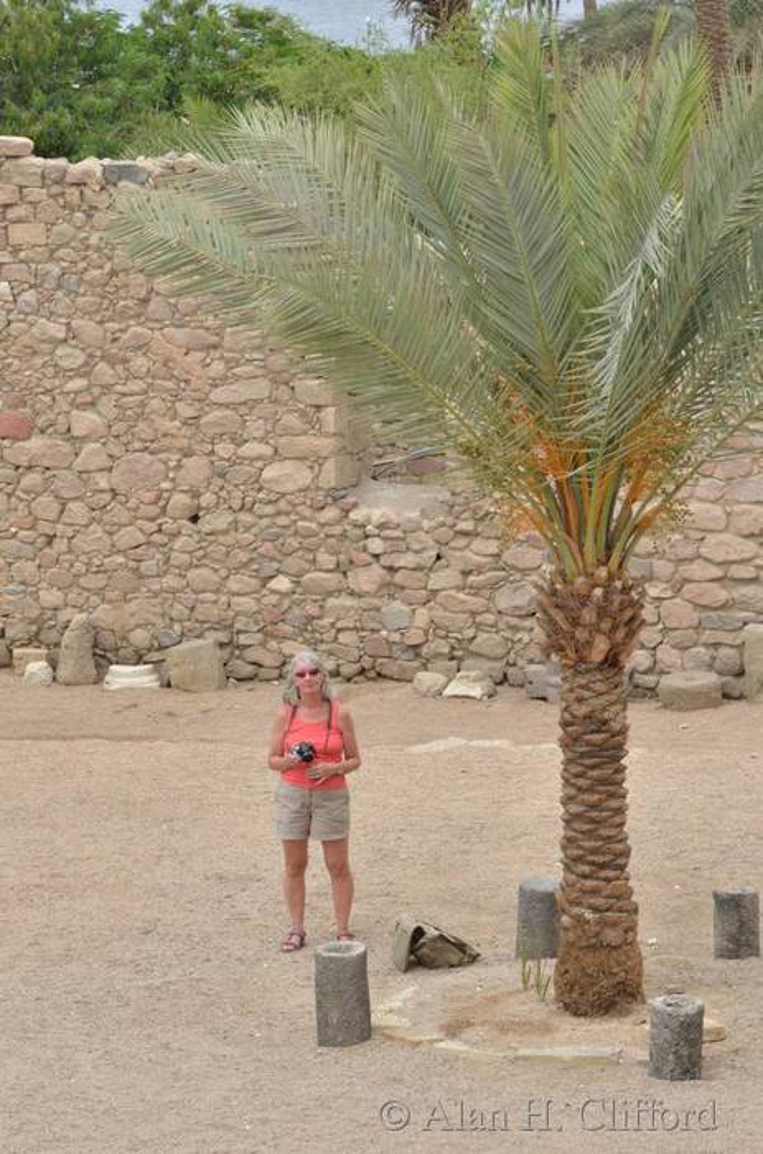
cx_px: 382
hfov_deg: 9.6
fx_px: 4555
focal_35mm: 142
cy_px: 577
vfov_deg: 14.4
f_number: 14
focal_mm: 95
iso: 125
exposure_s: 1/80
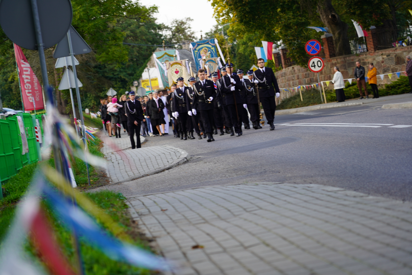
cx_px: 206
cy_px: 138
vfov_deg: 13.0
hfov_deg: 19.5
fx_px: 1202
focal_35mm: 105
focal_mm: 105
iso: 125
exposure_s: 1/125
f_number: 4
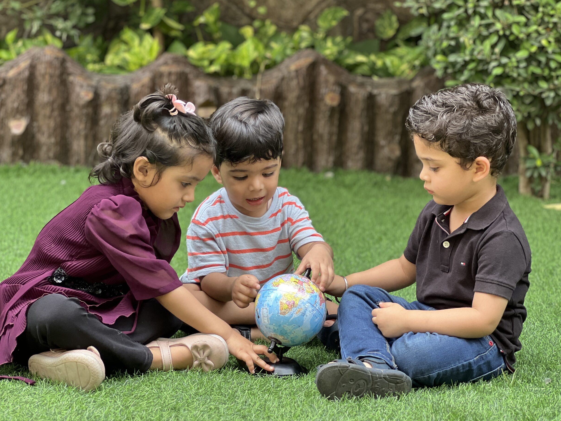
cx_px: 267
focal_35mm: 81
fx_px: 1313
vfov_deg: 18.2
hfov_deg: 24.1
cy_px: 204
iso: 64
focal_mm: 9
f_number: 2.8
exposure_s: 1/121
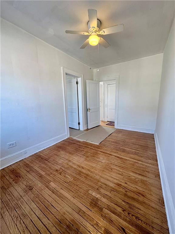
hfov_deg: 85.7
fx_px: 94
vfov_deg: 102.1
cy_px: 117
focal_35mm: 14
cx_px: 88
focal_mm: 2.22
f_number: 2.2
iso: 160
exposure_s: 1/120
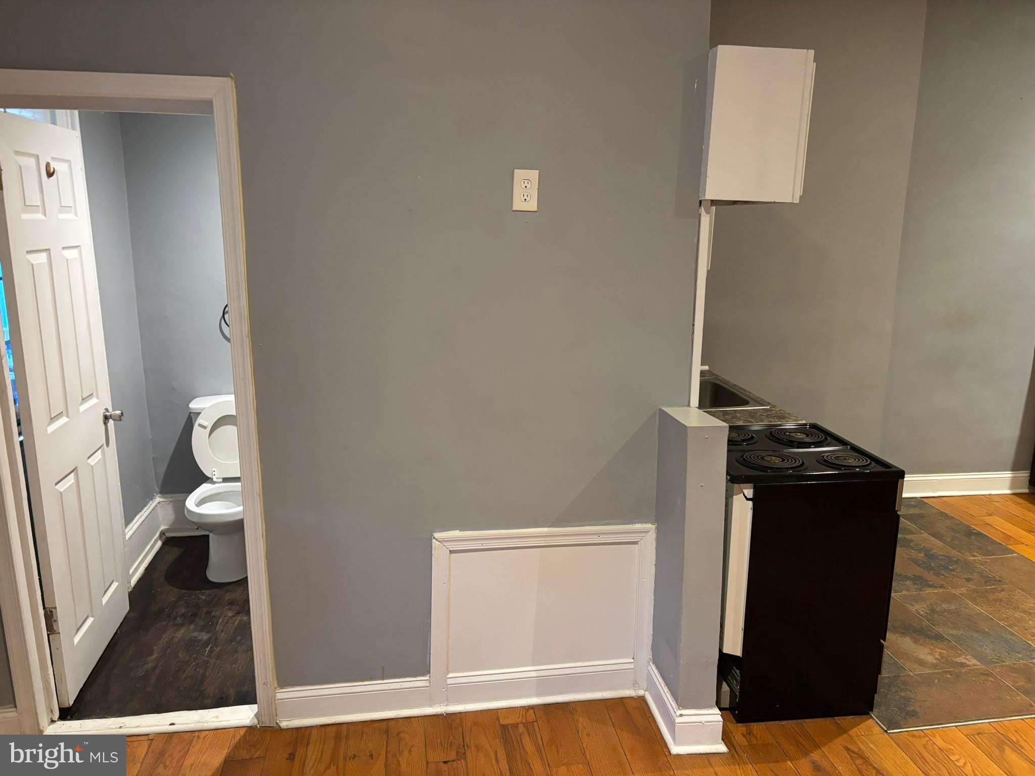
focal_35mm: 26
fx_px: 777
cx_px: 518
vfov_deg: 53.1
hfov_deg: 67.3
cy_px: 388
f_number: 1.6
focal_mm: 5.96
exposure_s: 1/40
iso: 400
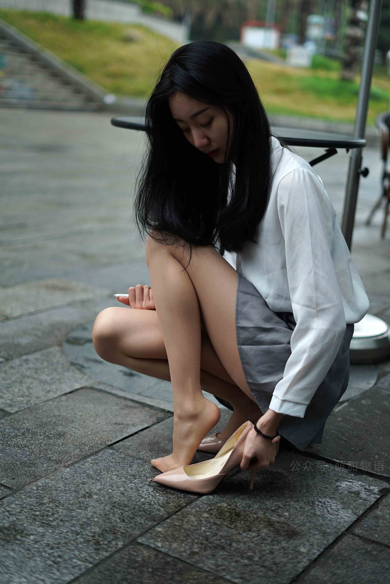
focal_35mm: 50
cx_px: 195
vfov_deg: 39.6
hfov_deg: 27.0
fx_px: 811
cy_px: 292
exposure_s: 1/320
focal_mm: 50
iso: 125
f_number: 2
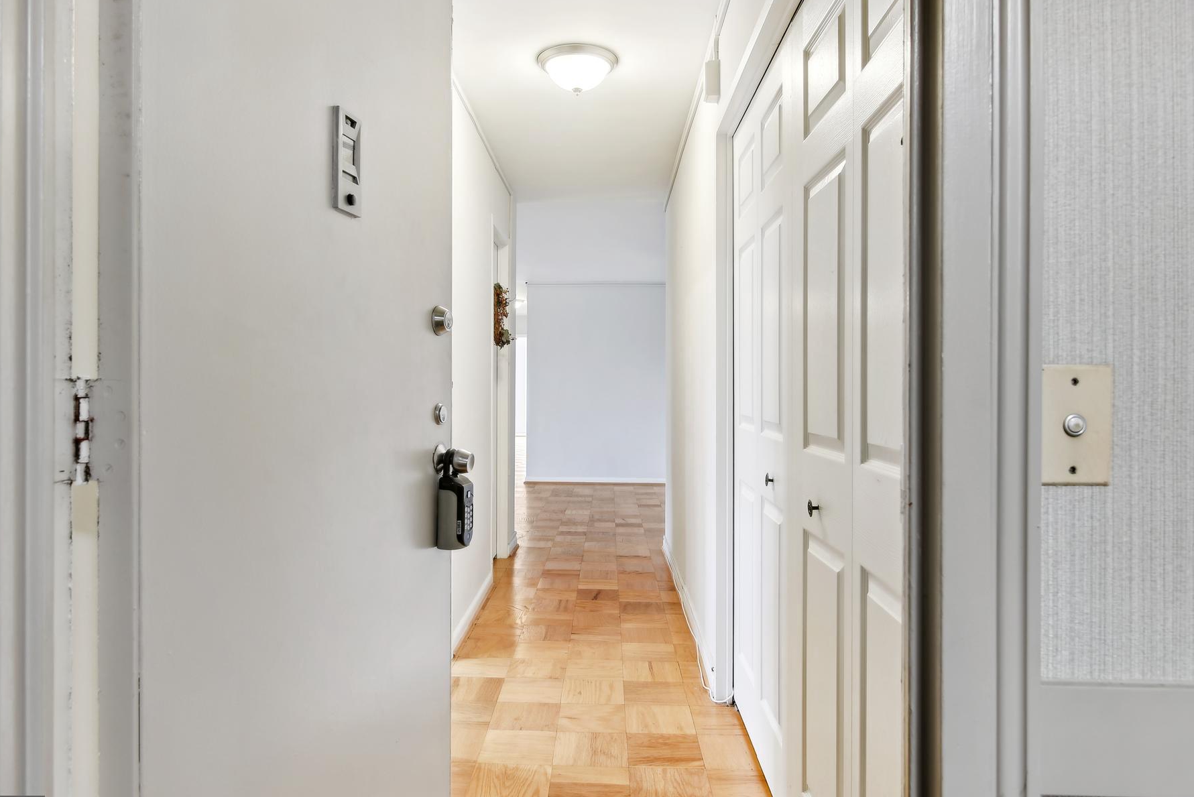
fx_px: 763
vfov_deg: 55.1
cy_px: 386
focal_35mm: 23
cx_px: 583
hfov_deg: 76.1
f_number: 8
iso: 400
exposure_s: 1/4
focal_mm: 20
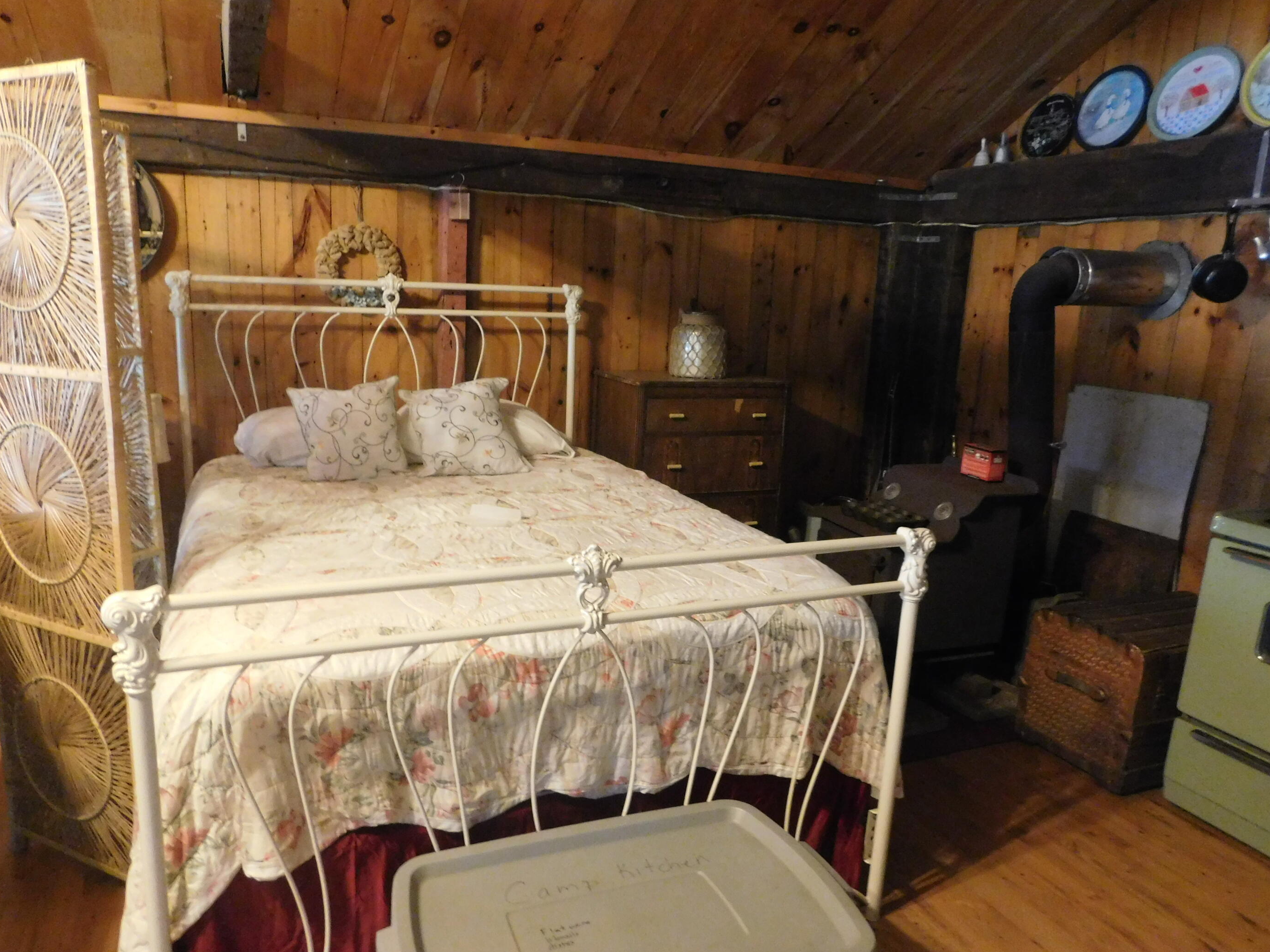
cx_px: 614
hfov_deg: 69.4
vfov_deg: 54.9
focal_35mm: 25
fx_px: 917
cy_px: 486
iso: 720
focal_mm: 4
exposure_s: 1/8
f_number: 3
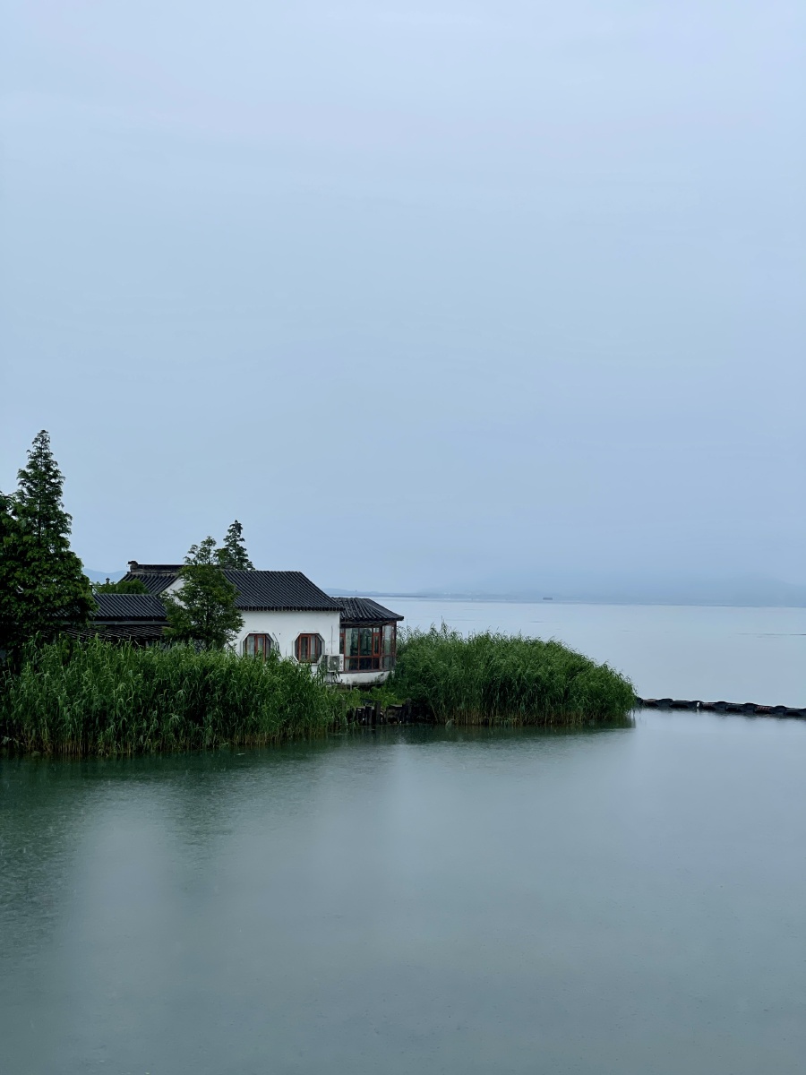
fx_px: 1987
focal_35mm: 64
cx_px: 403
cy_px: 538
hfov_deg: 22.9
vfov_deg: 30.3
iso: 20
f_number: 2.2
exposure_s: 1/847
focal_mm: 7.5
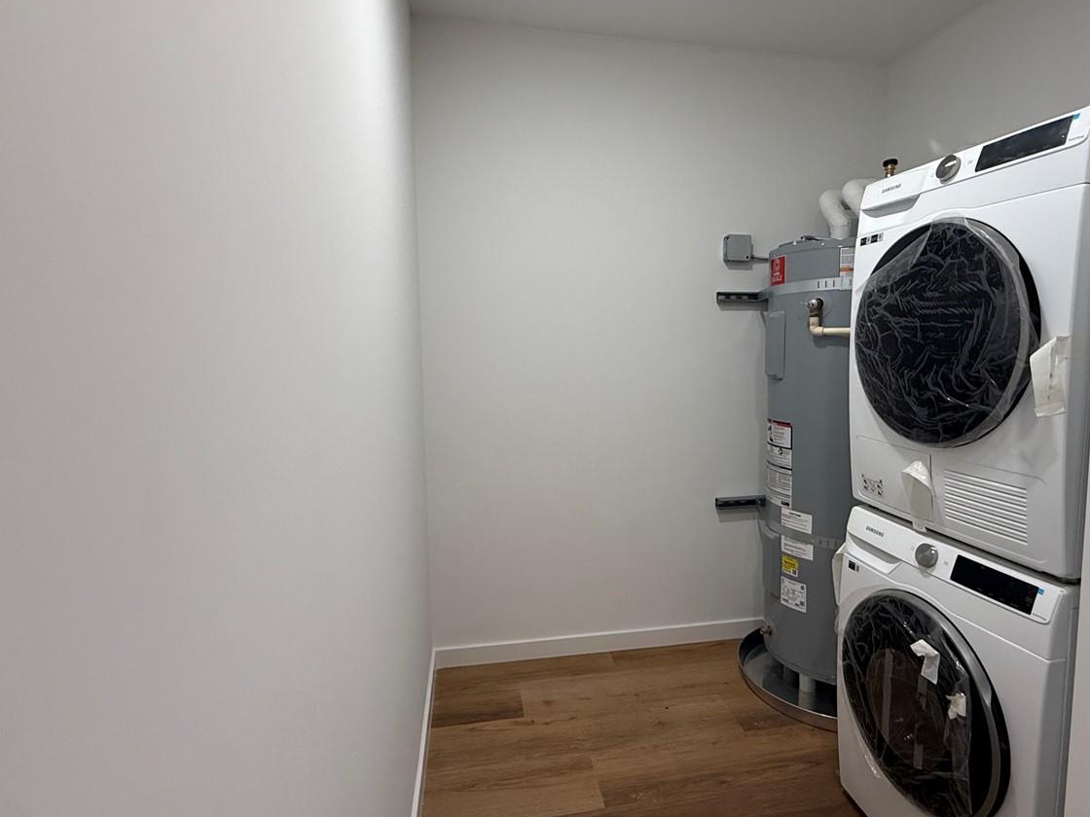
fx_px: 630
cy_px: 402
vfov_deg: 66.0
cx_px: 607
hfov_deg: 81.4
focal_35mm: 20
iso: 250
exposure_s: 1/120
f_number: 2.2
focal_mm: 2.22
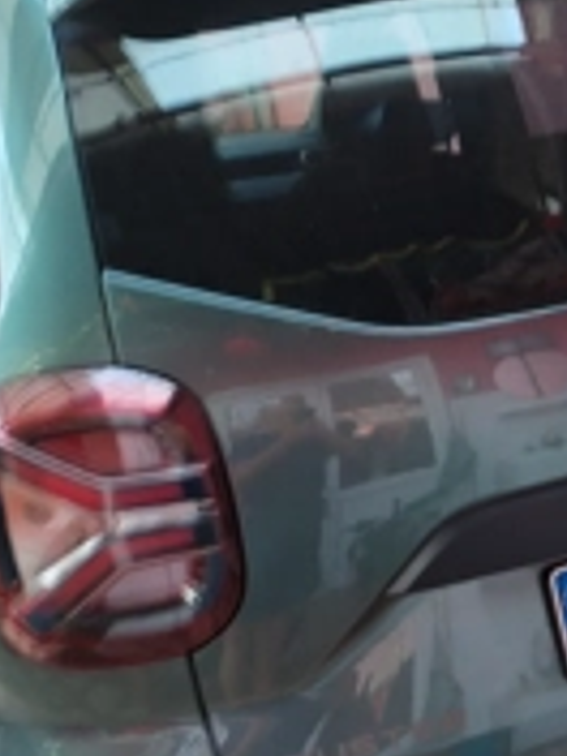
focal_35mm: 59
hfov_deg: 23.7
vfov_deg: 32.0
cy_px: 588
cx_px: 571
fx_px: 1289
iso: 250
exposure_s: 1/33.3
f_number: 1.8
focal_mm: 4.75
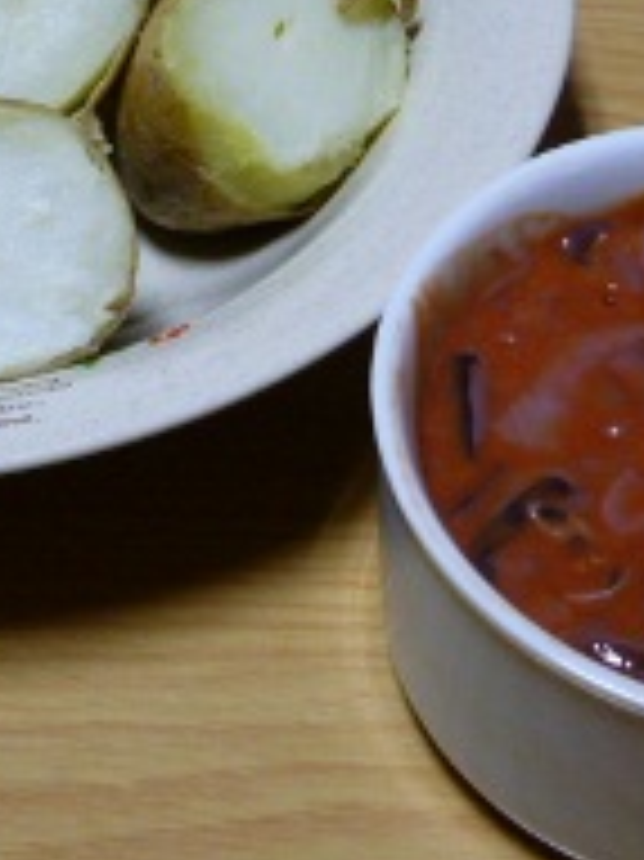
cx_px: 257
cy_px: 257
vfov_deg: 22.6
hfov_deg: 17.1
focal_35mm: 86
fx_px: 2136
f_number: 3.6
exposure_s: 1/10
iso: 400
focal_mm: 7.2
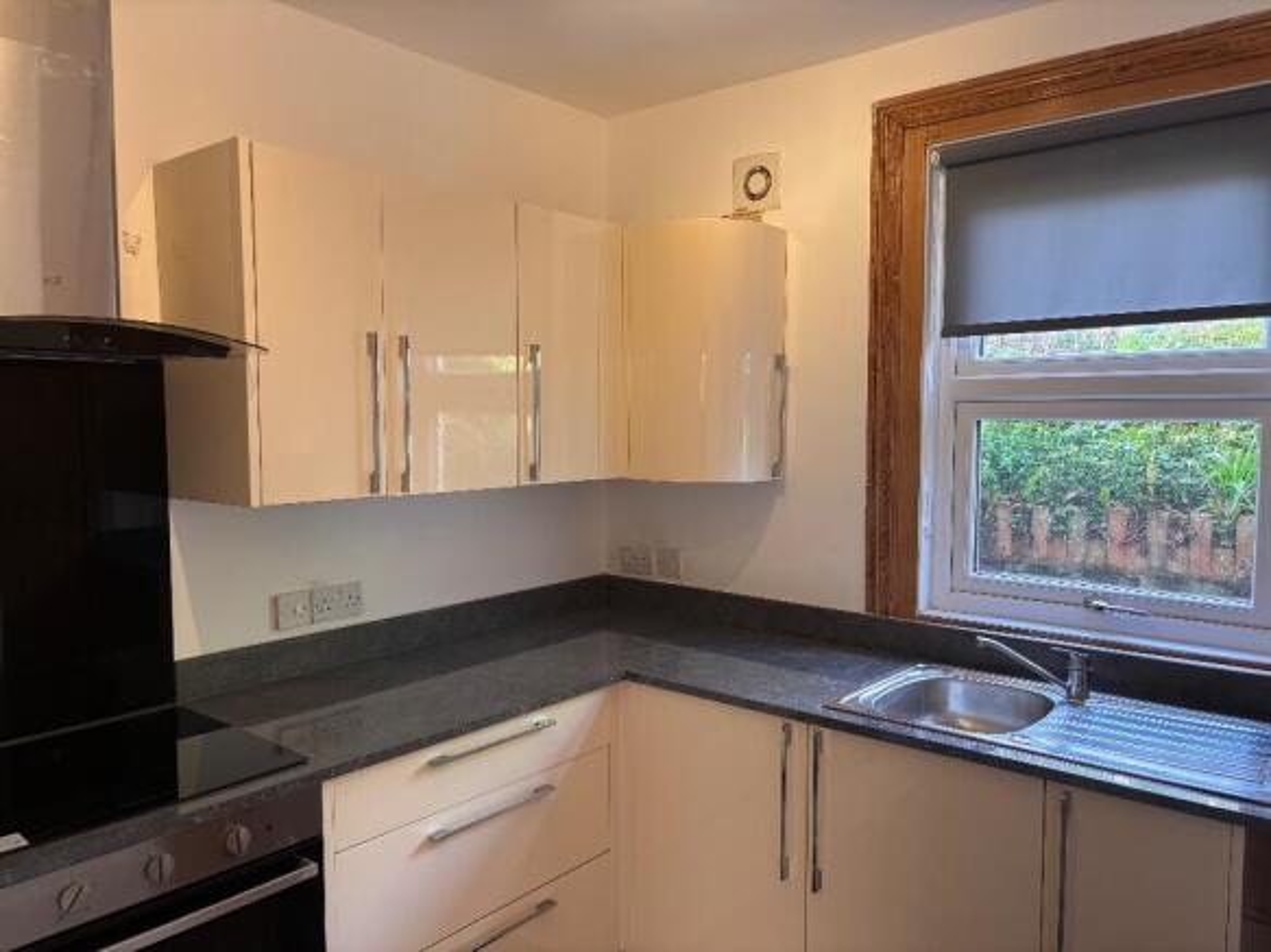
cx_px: 636
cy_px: 476
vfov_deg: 53.0
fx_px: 954
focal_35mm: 26
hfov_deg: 67.3
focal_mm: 5.96
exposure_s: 1/50
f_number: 1.6
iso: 100
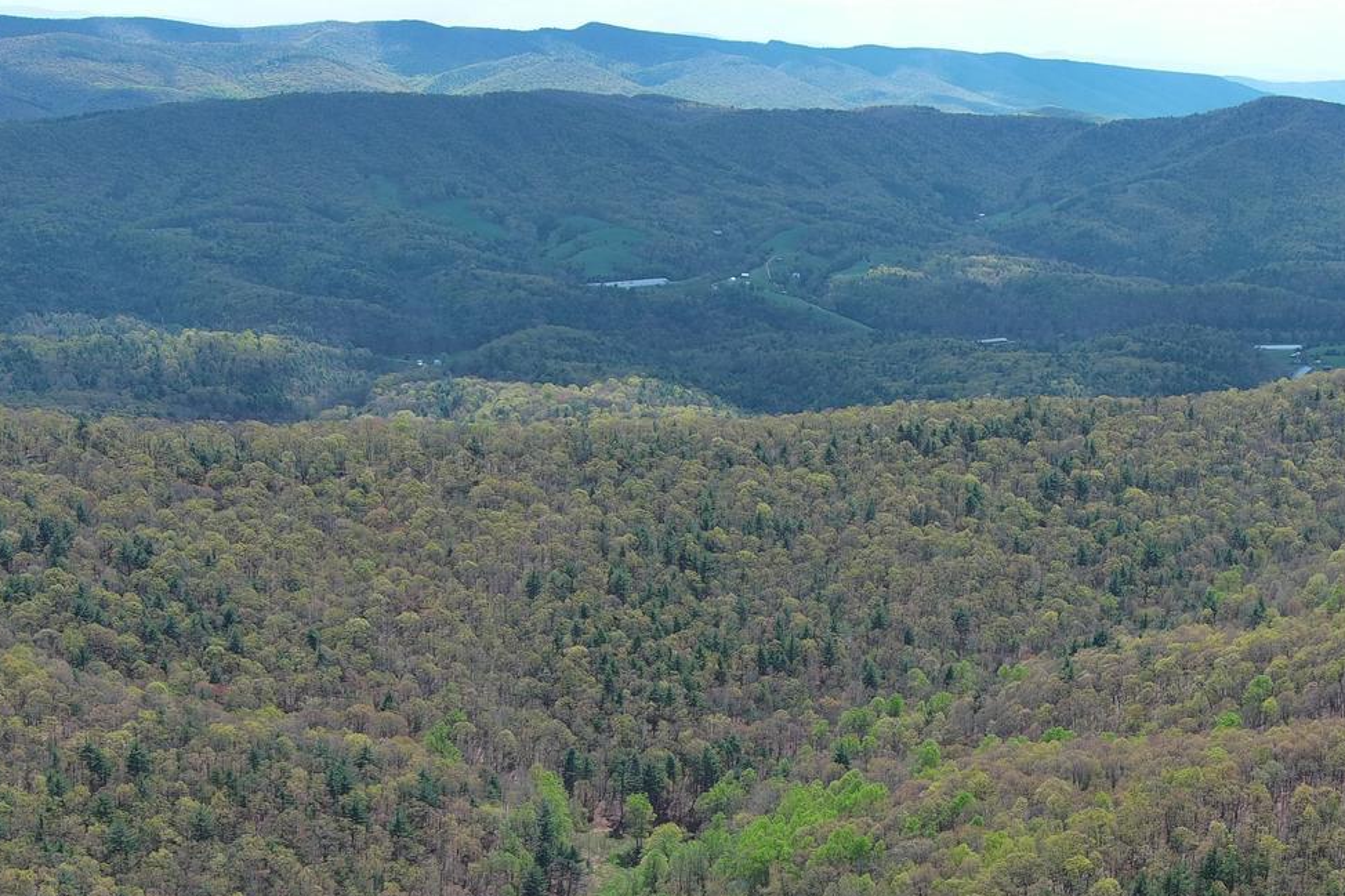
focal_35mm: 61
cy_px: 785
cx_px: 1007
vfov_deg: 21.8
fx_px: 2278
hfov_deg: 32.3
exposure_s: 1/936
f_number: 2.8
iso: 100
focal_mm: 10.57
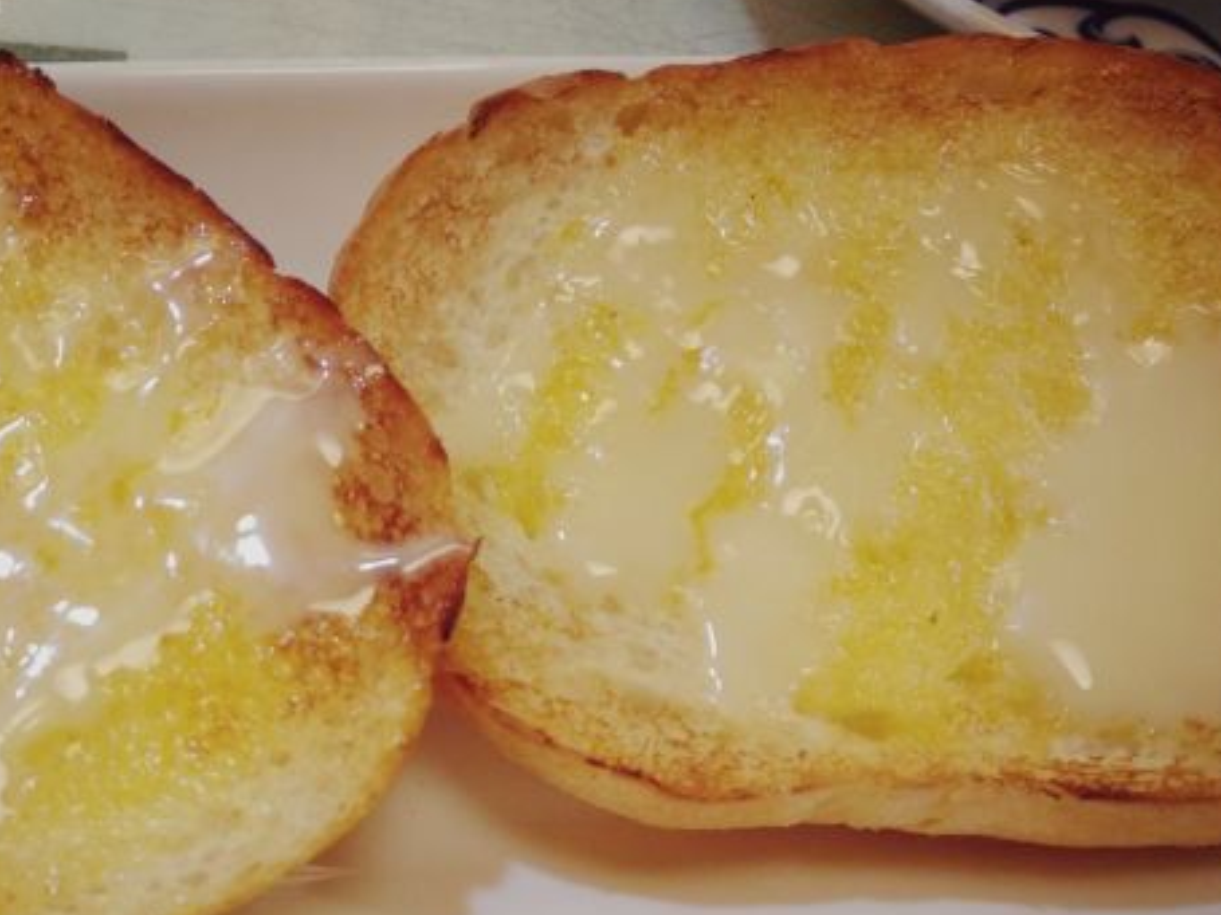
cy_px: 535
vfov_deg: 35.9
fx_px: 1411
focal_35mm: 40
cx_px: 354
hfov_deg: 45.7
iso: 500
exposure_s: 1/25
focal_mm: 3.81
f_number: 2.2
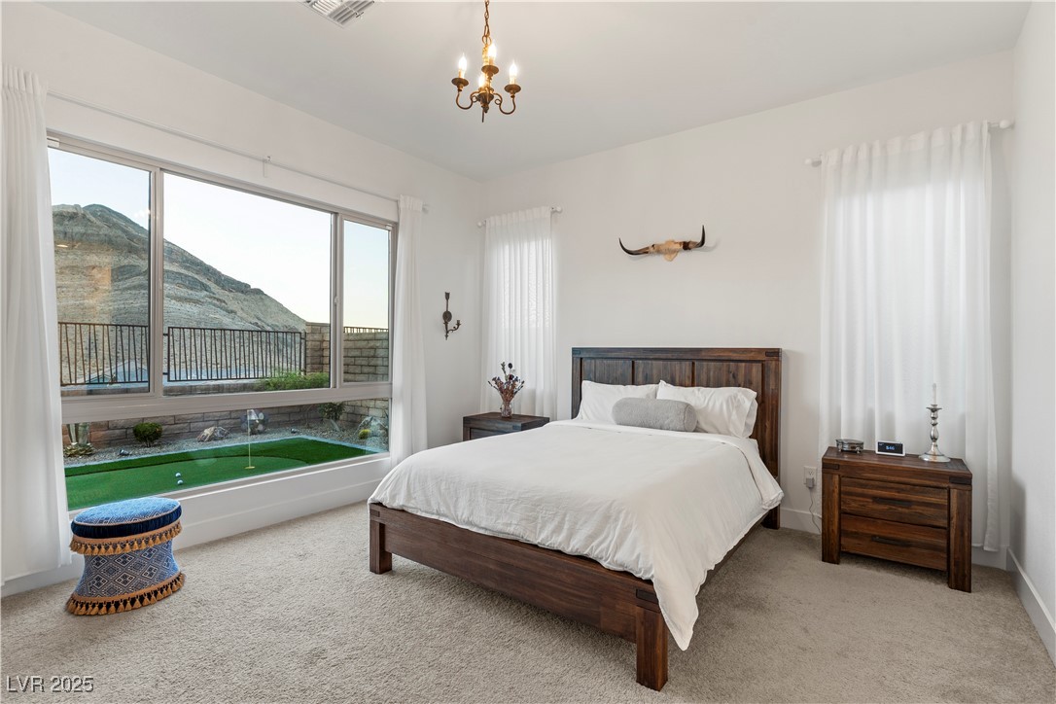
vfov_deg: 70.4
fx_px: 499
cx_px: 528
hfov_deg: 93.3
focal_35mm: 17
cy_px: 352
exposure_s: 1.6
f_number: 8
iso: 500
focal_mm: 17
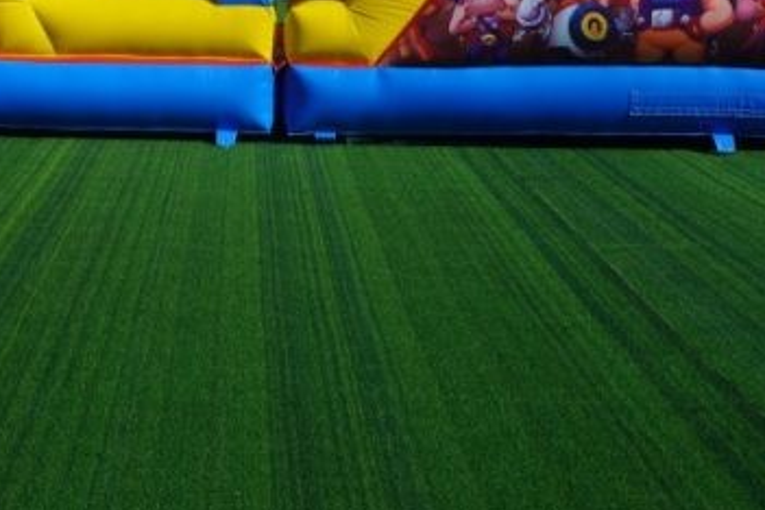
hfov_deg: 28.5
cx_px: 209
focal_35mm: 70
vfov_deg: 18.1
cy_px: -162
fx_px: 1487
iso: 100
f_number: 10
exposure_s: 1/320
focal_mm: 16
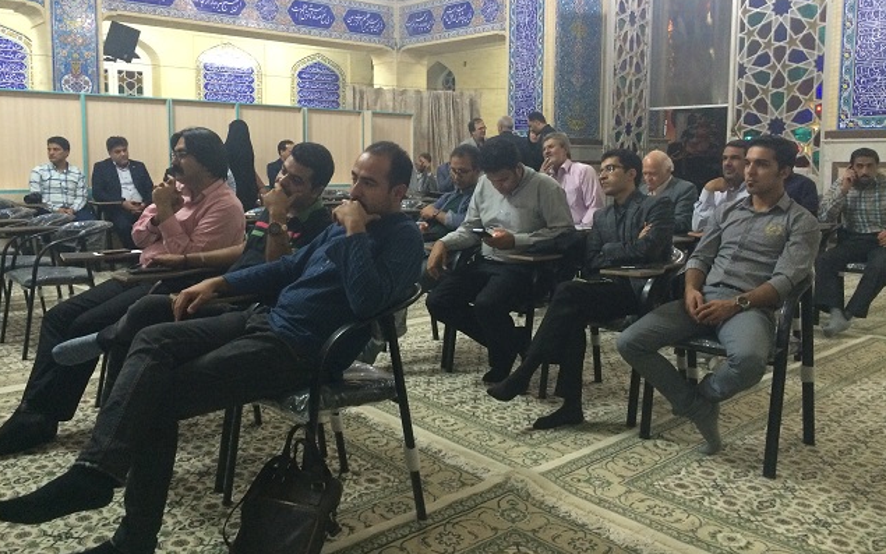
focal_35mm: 31
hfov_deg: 61.2
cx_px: 442
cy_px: 227
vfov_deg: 40.5
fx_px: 749
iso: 320
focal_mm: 4.15
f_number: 2.2
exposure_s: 1/33
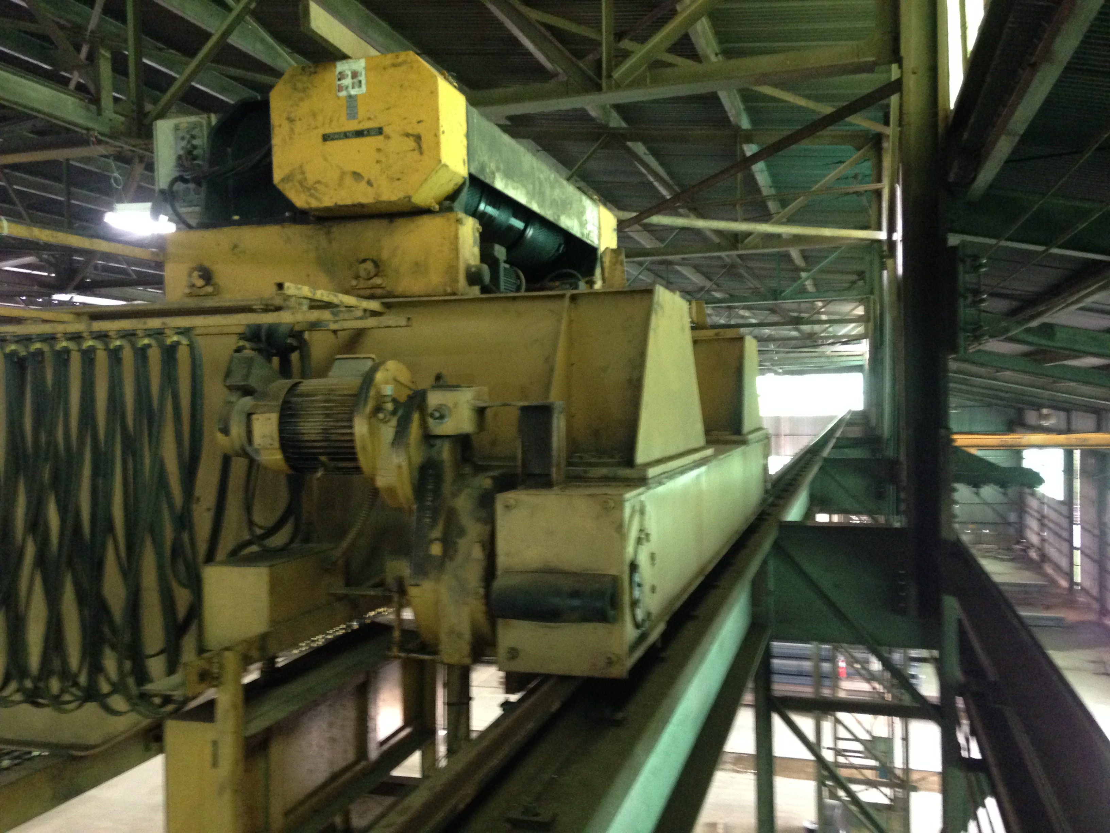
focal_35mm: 33
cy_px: 416
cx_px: 555
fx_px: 1058
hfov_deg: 55.4
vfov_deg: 42.9
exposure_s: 1/17
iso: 400
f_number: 2.4
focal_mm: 4.12
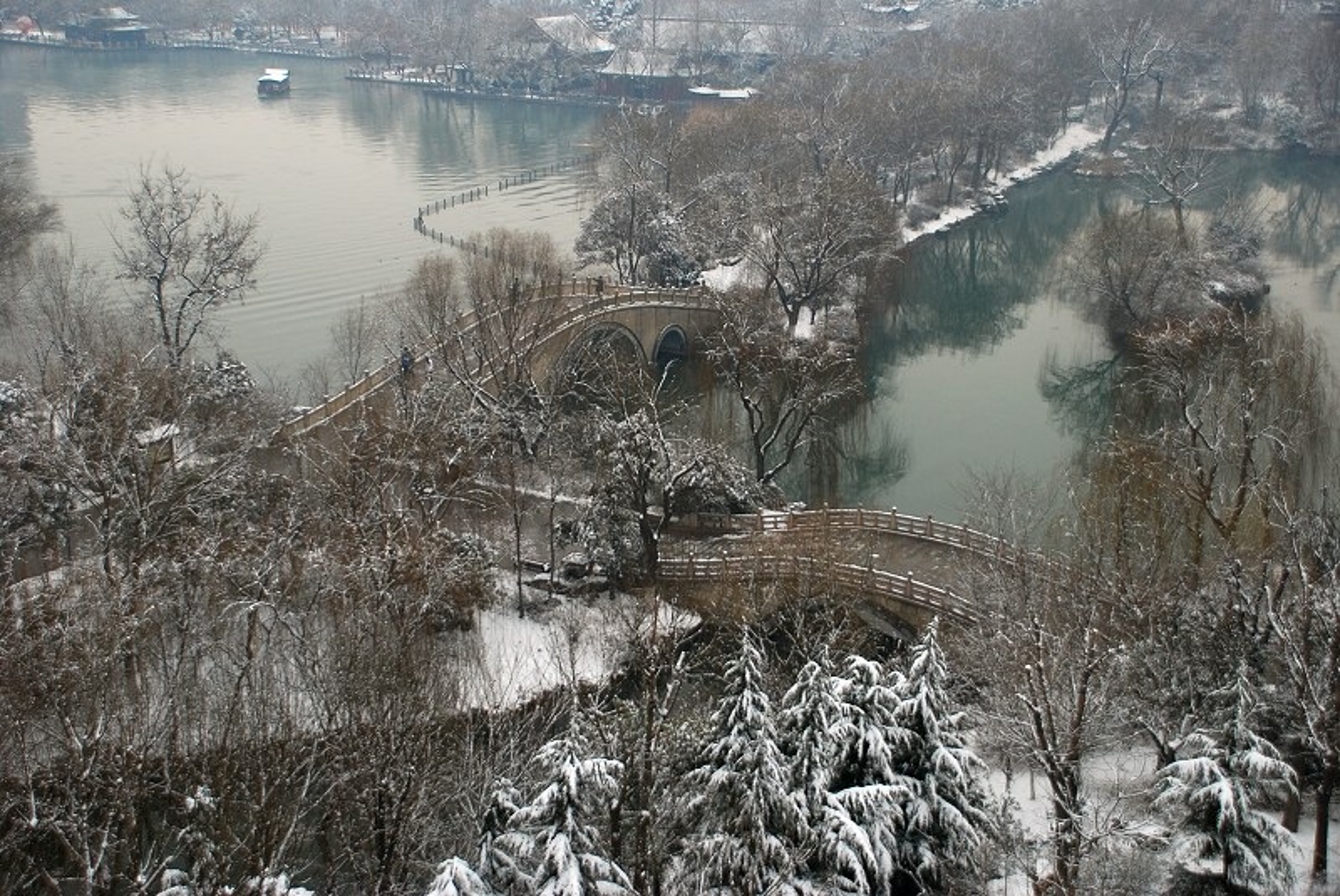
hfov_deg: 42.3
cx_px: 670
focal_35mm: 46
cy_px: 448
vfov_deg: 29.0
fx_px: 1732
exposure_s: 1/125
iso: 200
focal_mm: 31
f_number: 5.6
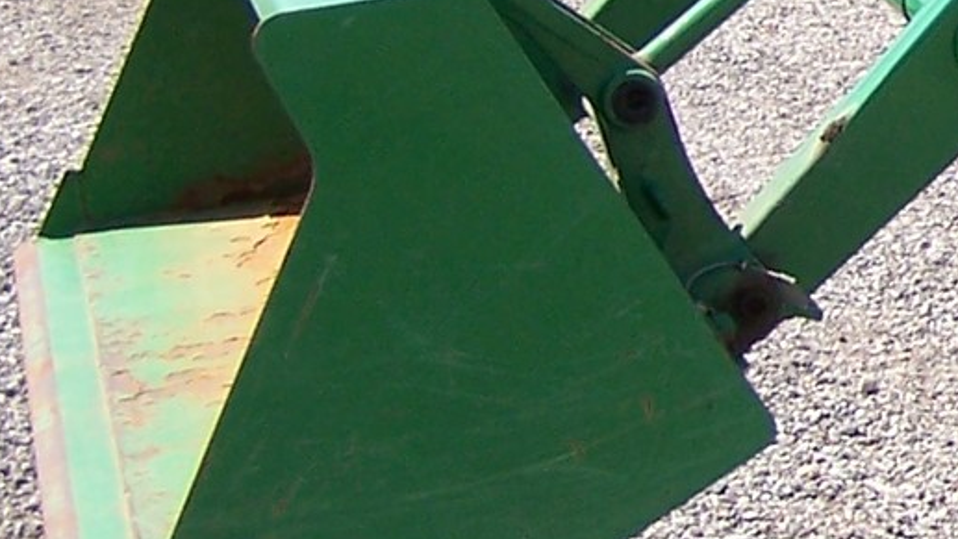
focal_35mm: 164
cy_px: -35
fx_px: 4167
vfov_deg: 7.4
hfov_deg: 11.8
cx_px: 1873
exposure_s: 1/640
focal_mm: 6.3
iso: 80
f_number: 2.8
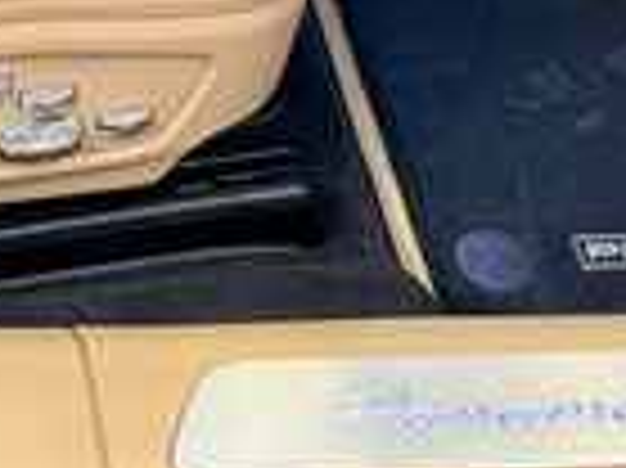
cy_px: -738
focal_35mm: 133
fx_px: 2403
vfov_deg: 9.6
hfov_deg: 14.6
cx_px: 0
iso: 200
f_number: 1.78
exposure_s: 1/50
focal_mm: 6.76
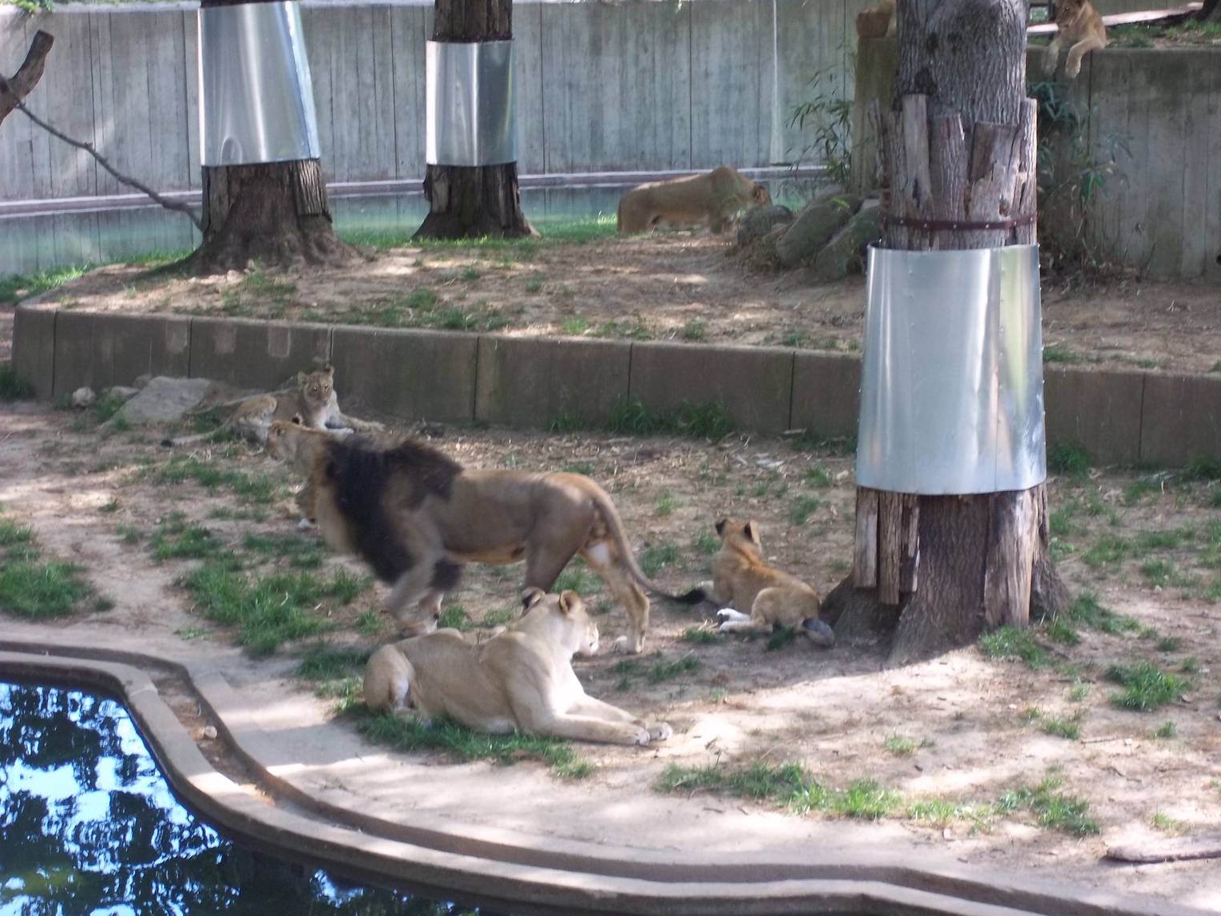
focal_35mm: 90
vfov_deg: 16.4
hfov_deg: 21.8
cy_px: 458
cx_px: 633
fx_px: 3175
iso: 160
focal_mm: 15.4
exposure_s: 1/60
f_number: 5
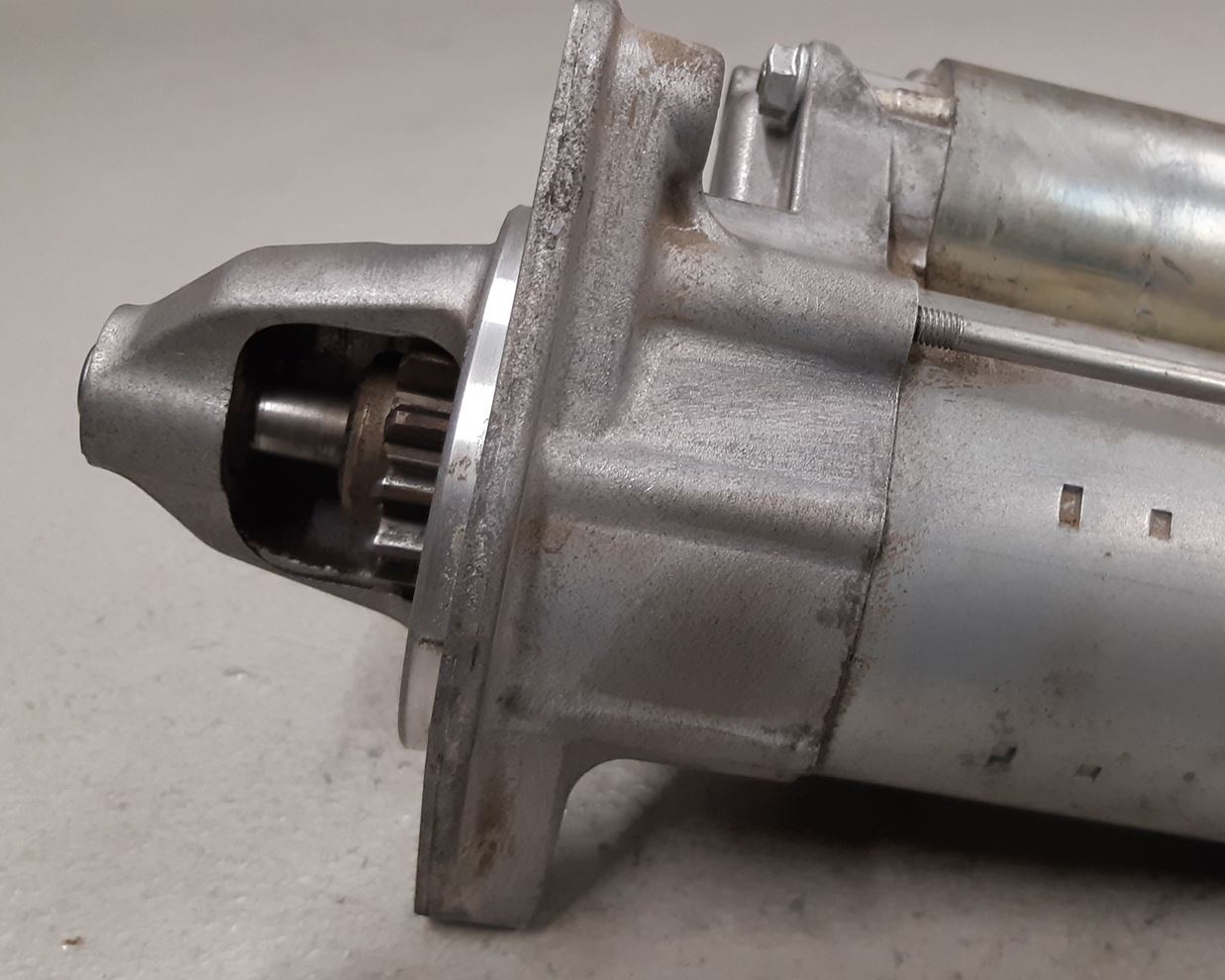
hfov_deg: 43.0
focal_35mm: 42
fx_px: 1523
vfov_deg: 35.6
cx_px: 848
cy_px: 428
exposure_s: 1/50
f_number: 1.7
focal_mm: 3.93
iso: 125
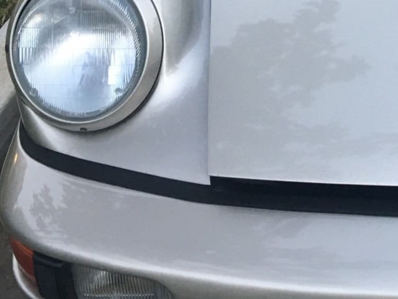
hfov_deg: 20.0
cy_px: -60
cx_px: 453
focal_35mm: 93
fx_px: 1069
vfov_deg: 15.3
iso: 32
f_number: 2.2
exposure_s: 1/15
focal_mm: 4.15
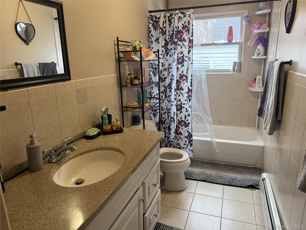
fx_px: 212
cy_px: 115
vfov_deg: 56.8
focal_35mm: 24
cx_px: 153
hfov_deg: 71.6
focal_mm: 6.76
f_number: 1.78
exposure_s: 1/120
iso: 320
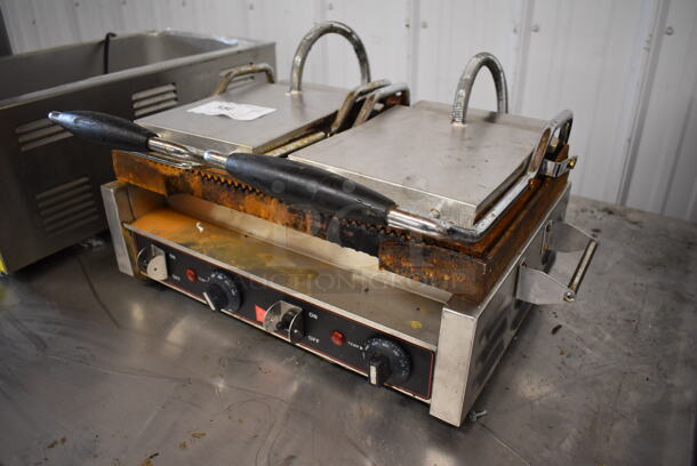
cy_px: 233
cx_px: 348
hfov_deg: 67.3
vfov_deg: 48.0
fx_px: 523
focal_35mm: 27
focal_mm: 18
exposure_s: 1/125
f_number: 3.5
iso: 1400
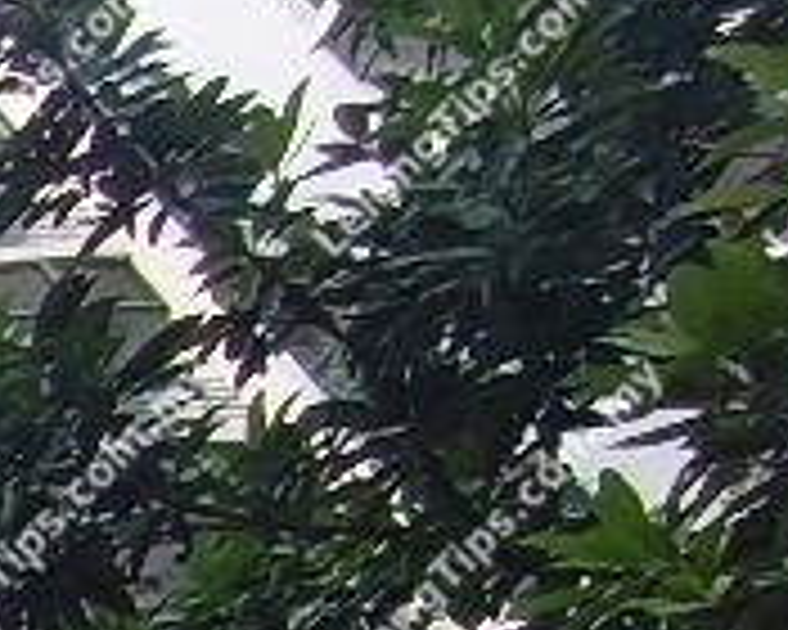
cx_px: -1835
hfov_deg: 10.1
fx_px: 2472
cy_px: 1548
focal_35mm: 106
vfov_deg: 11.7
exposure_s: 1/373
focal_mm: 1.65
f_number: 2.2
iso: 50
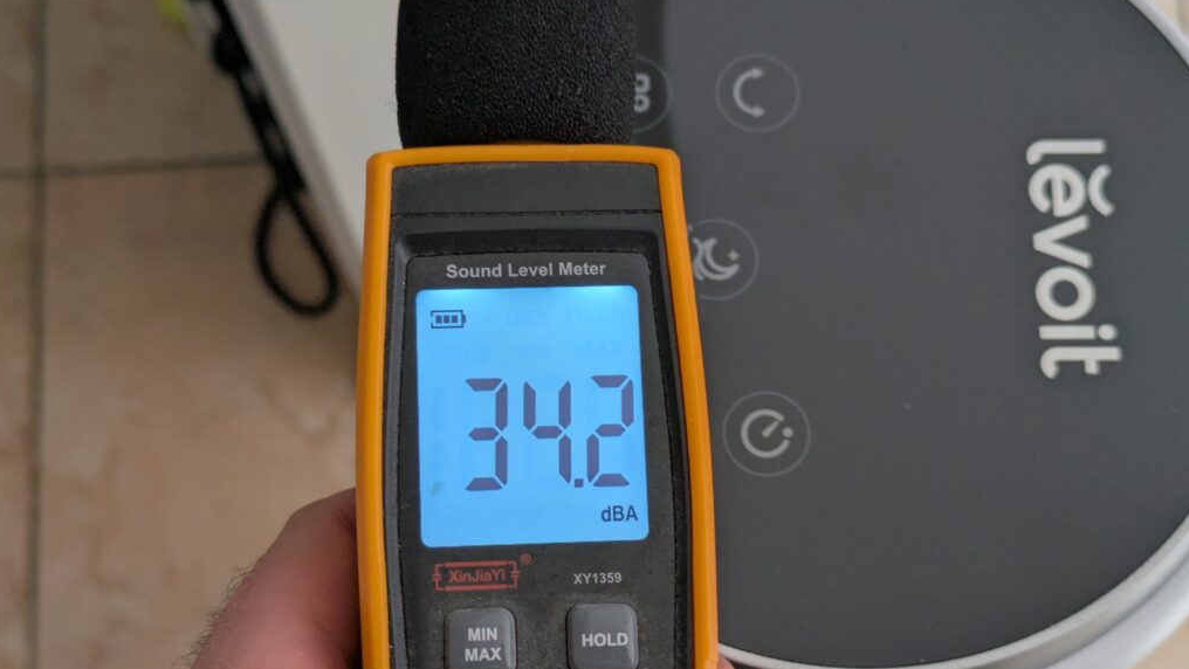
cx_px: 593
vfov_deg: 21.5
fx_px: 1766
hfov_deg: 37.2
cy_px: 341
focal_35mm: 56
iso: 82
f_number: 1.89
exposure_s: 1/25
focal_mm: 5.43
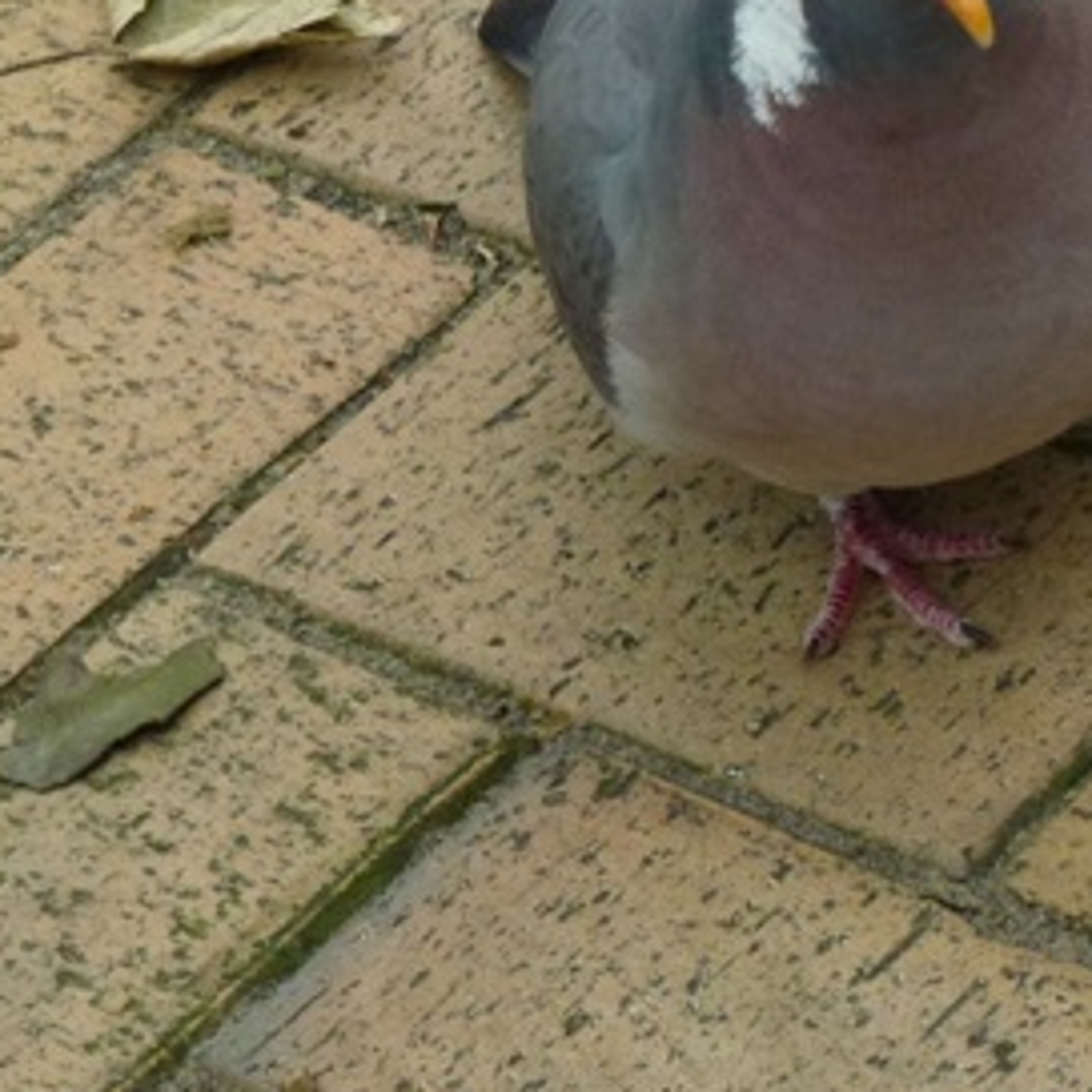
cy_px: 369
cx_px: 1180
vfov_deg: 8.7
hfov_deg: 8.7
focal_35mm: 200
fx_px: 7138
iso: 320
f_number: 5
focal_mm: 17.3
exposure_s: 1/320
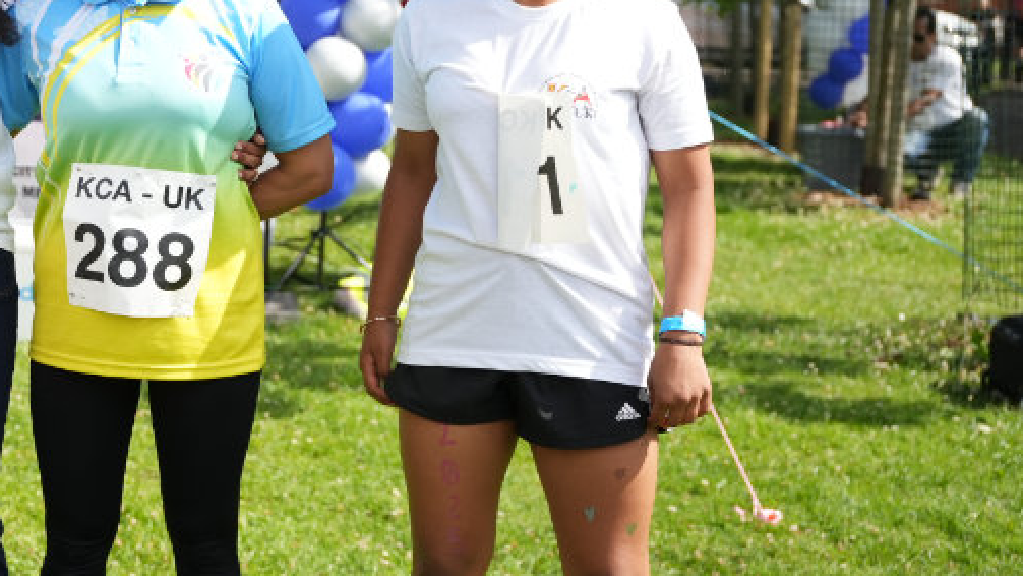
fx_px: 2269
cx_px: 51
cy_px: 101
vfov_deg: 14.4
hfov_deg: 24.5
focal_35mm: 84
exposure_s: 1/4000
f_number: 2.8
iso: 400
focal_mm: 39.3
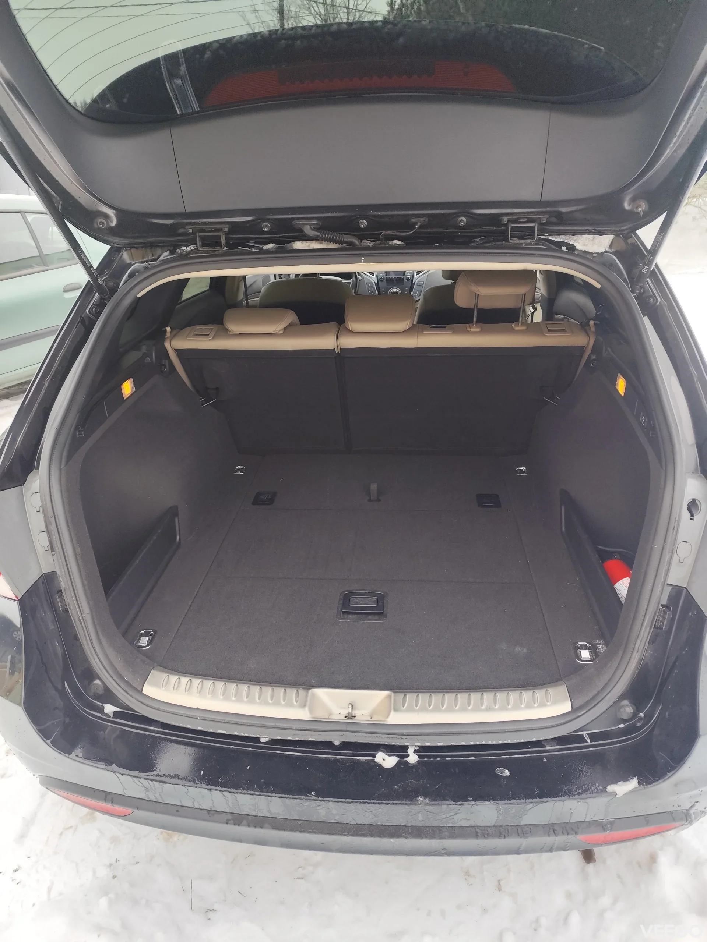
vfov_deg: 73.9
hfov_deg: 58.9
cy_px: 471
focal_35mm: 23
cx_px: 354
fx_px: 626
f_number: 1.65
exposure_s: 1/100
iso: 100
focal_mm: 6.19
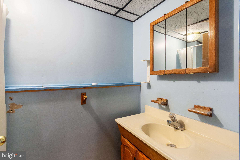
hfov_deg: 100.4
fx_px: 100
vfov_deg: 77.3
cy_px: 80
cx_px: 120
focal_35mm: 15
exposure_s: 1/3
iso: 500
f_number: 9
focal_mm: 10
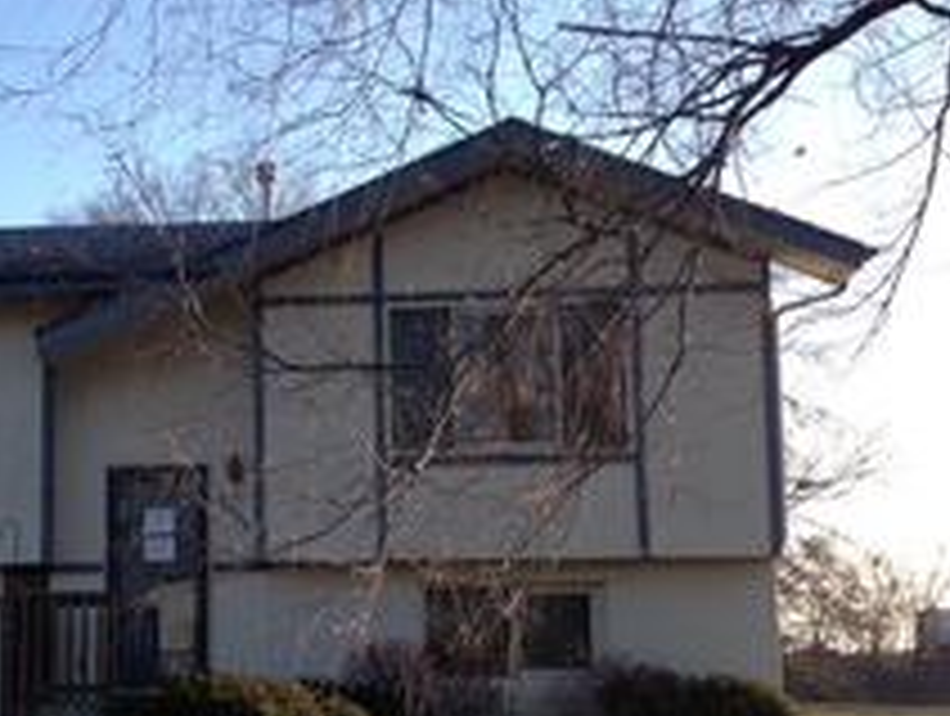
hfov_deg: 34.7
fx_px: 1485
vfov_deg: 26.9
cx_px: 230
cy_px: 509
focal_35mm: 54
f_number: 2.4
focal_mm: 4.13
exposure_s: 1/526
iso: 64
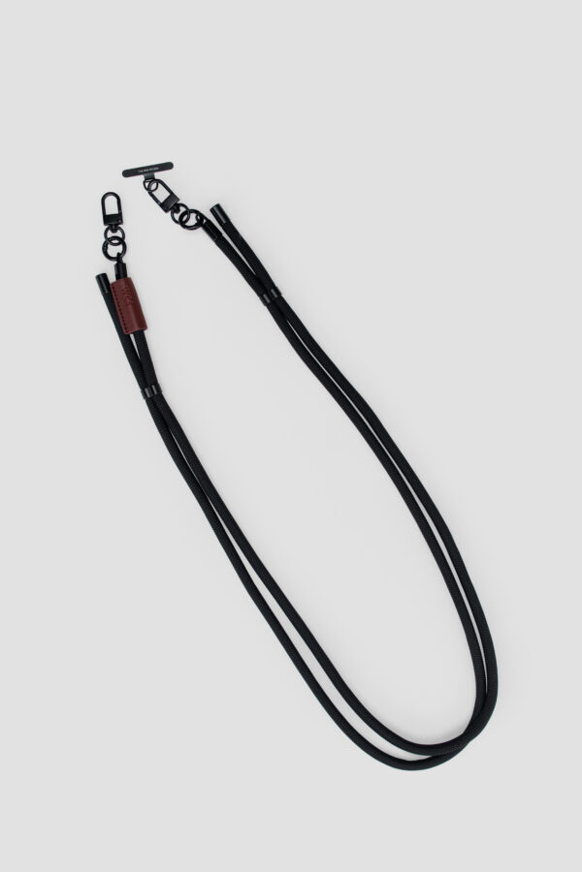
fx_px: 921
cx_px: 291
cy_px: 436
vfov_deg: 50.7
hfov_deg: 35.1
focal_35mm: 38
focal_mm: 38
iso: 100
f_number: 9
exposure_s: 1/125
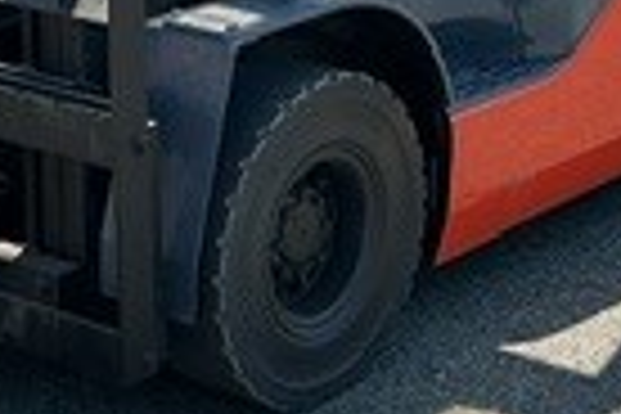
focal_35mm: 140
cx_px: 144
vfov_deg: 9.6
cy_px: -130
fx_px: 2415
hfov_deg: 14.6
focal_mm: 3
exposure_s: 1/978
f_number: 1.8
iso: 25
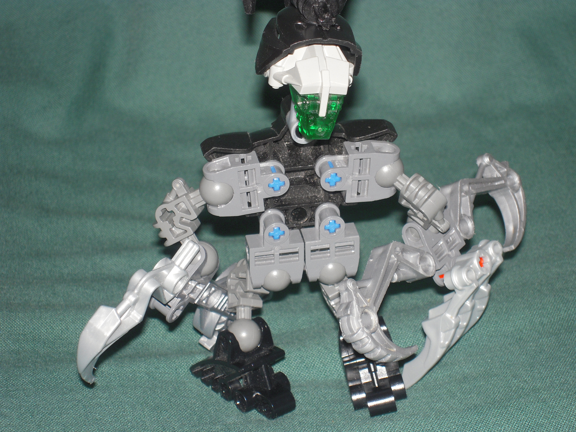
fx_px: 1864
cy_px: 216
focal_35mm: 112
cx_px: 288
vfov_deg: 13.2
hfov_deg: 17.6
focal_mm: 20
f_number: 5.8
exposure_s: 1/100
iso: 160
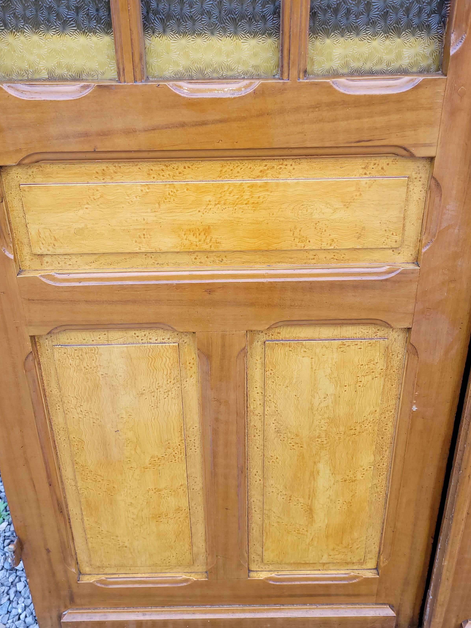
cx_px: 235
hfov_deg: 42.9
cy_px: 248
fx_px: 599
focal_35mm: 33
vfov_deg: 54.9
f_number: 1.8
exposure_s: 1/144
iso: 40
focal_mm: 5.4
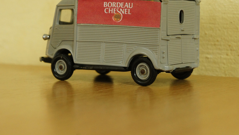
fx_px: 650
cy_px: 47
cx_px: 117
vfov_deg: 11.8
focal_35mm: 103
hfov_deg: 20.8
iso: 1600
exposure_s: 1/20
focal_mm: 55
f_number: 8
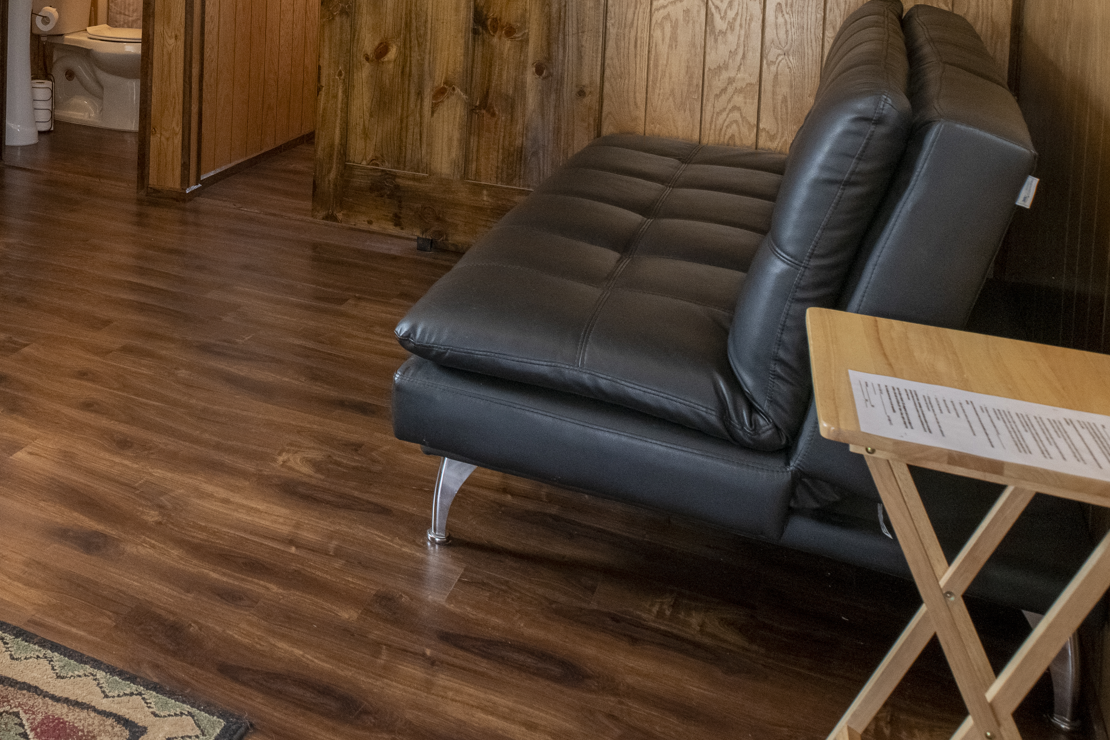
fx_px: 1233
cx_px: 11
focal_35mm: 40
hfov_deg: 42.2
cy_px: -73
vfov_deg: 30.0
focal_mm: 16
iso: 1600
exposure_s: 1/80
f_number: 5.6
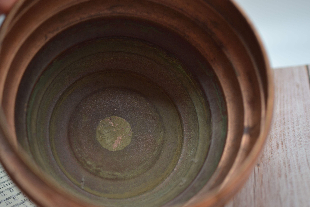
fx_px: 452
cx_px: 155
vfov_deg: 25.8
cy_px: 104
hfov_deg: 37.9
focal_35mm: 52
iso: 100
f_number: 1.8
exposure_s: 1/400
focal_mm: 35
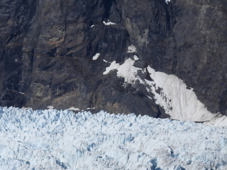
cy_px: 127
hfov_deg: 5.7
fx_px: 2294
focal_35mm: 350
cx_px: 38
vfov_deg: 4.2
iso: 100
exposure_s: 1/2000
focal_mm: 30.3
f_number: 5
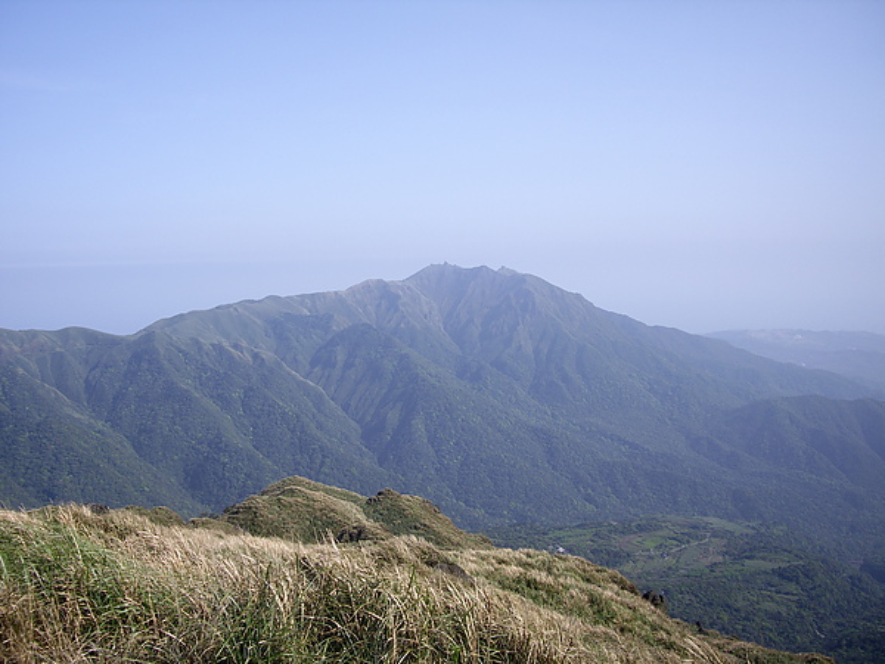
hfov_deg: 49.0
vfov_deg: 37.7
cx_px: 442
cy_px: 332
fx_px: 972
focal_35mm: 38
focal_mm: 7.9
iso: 64
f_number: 8
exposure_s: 1/125
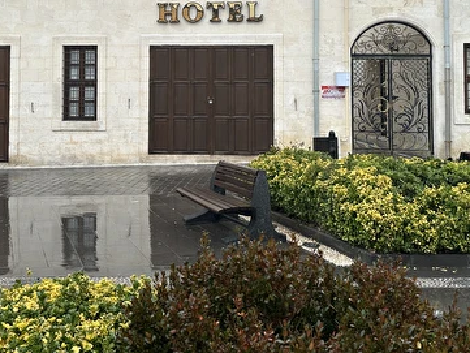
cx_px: 232
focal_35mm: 51
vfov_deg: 27.6
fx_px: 693
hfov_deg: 37.5
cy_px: 42
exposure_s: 1/268
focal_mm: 6.86
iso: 80
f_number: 1.78
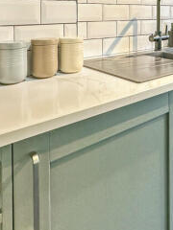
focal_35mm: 34
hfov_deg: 40.4
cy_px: 55
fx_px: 227
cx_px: 133
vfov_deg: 51.5
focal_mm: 2.22
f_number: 2.2
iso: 320
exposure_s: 1/100
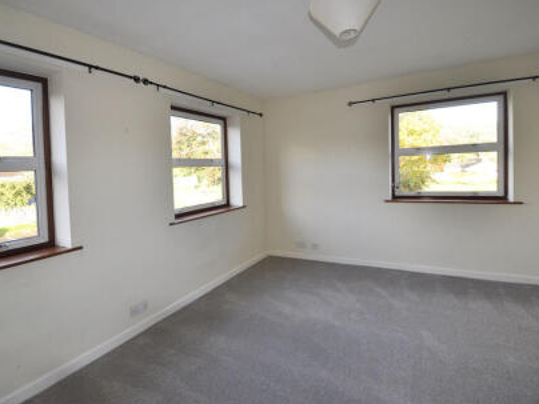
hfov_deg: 91.0
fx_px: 265
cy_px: 203
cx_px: 268
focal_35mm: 17
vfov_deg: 74.7
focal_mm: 10
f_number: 3.5
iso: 400
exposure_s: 1/160
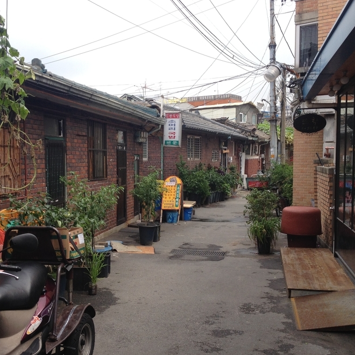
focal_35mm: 48
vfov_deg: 35.3
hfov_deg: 35.3
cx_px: 158
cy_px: 197
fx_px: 557
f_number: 2.4
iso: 50
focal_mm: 4.28
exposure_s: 1/620
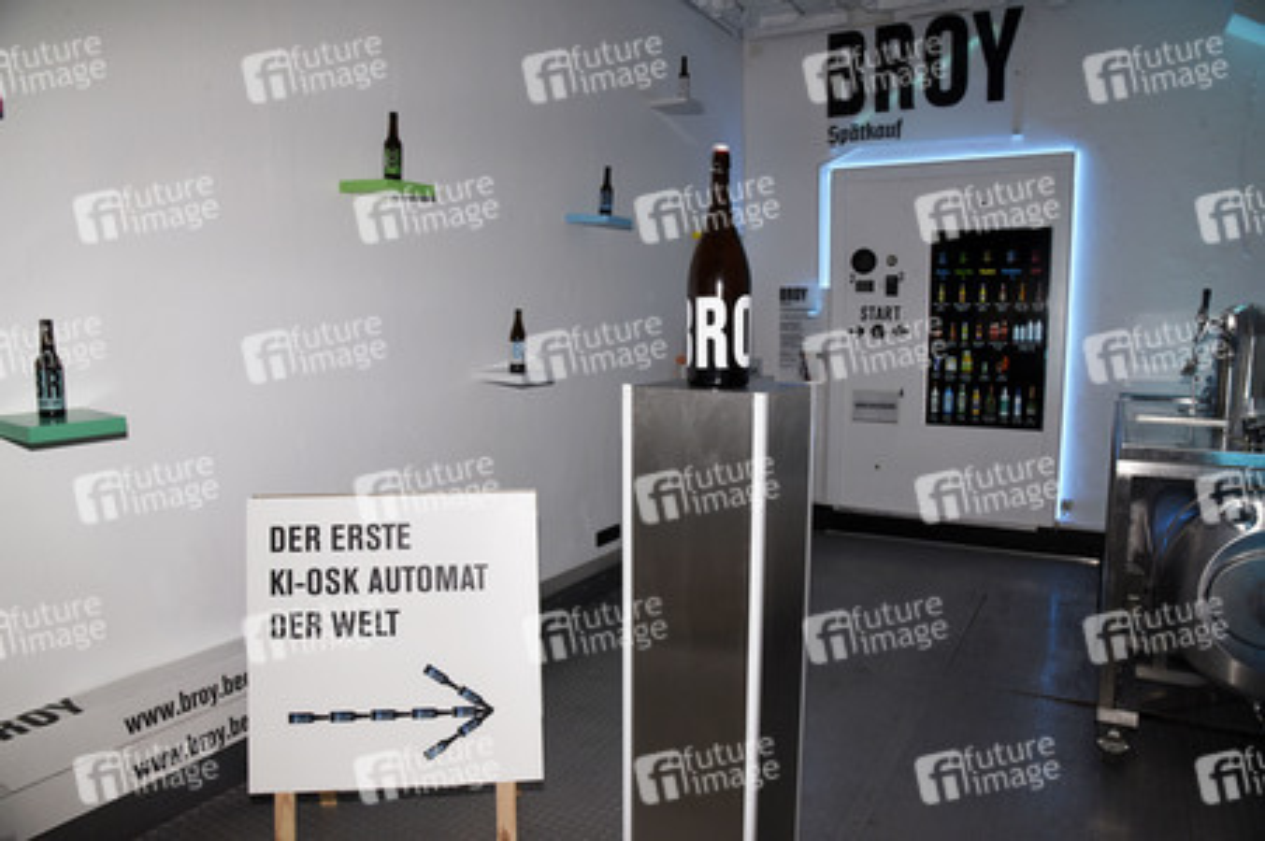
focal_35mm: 24
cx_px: 632
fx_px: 843
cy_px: 420
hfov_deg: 73.8
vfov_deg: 53.1
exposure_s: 1/160
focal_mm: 24
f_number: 10
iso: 1000
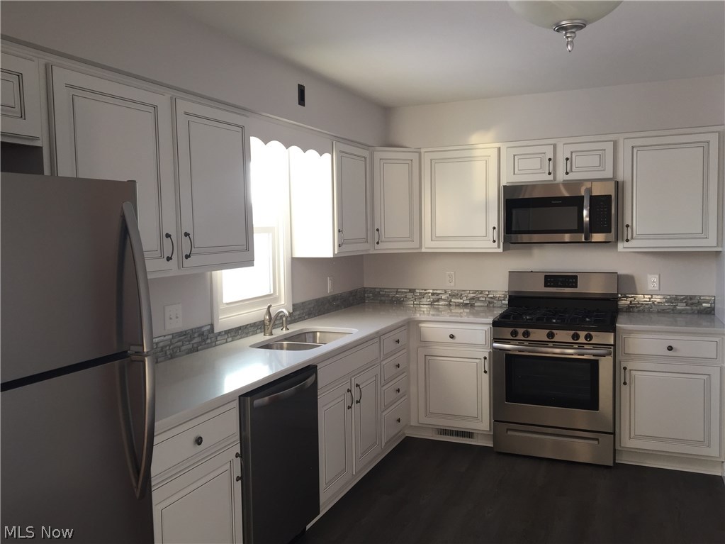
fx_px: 607
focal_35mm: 29
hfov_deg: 61.7
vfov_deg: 48.2
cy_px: 272
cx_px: 362
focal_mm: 4.15
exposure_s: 1/40
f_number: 2.2
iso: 40
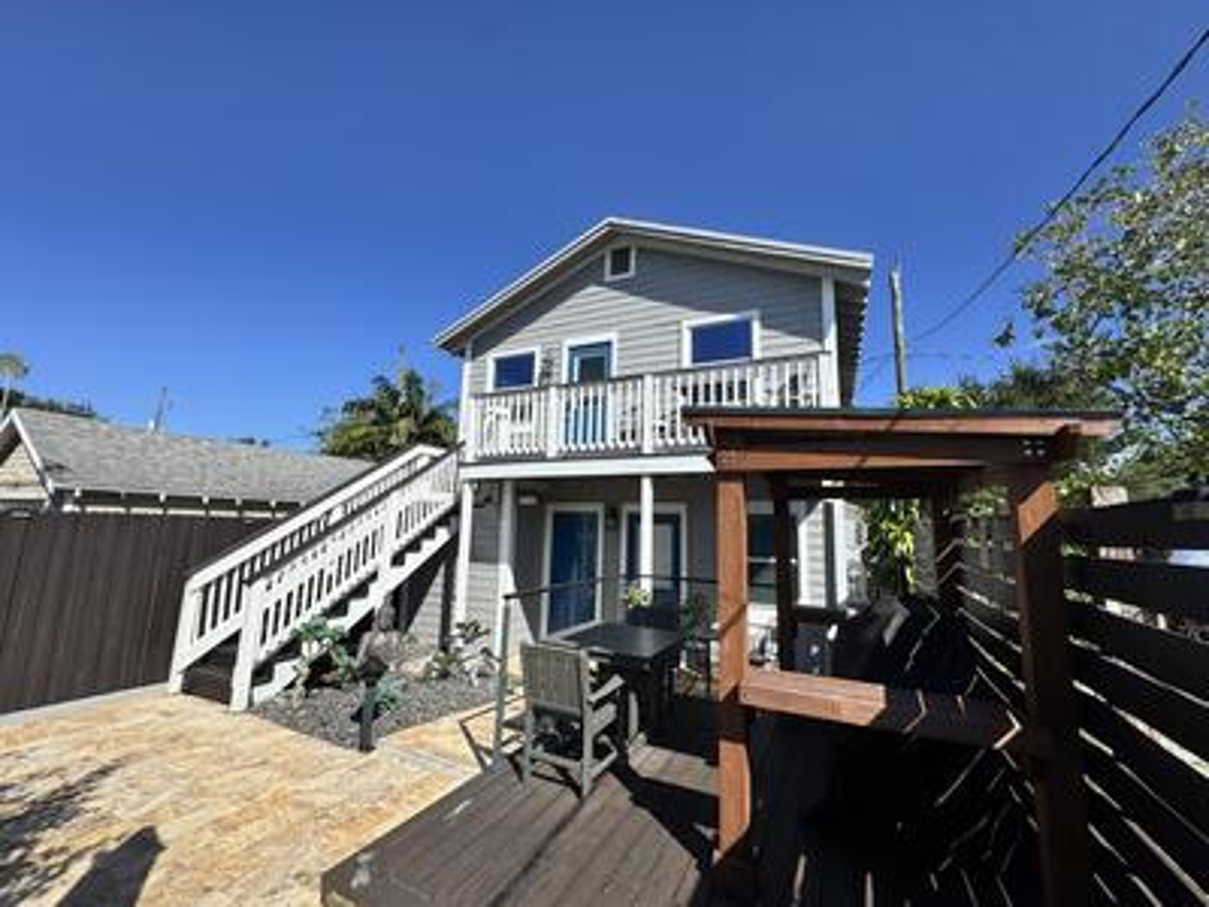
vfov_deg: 85.7
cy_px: 454
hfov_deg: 102.1
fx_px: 489
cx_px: 604
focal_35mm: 14
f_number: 2.2
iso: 50
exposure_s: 1/2674
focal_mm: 2.22
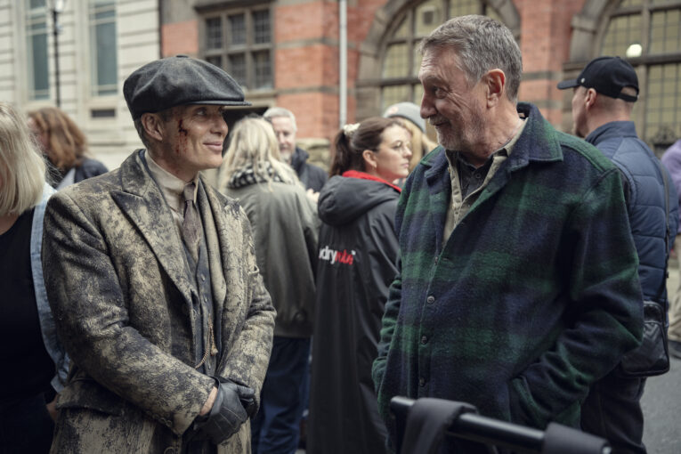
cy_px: 227
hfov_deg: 45.4
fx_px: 813
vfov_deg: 31.2
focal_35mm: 43
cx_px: 340
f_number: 2.8
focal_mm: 43
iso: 500
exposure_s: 1/250
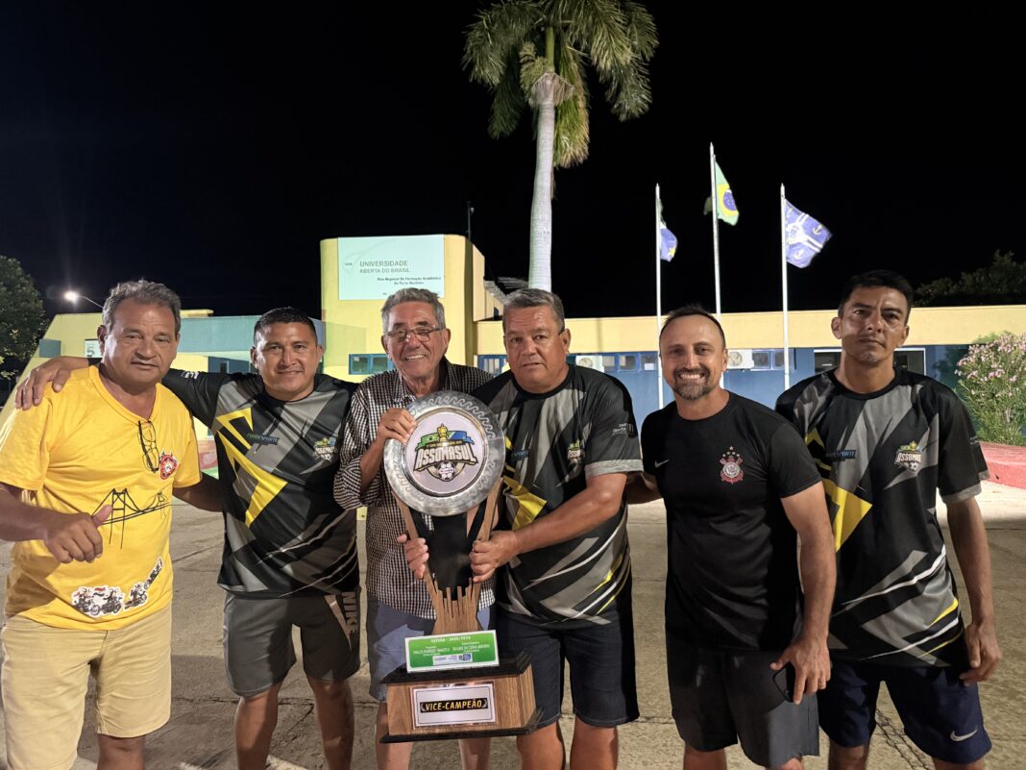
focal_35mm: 24
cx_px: 513
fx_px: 711
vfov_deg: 56.8
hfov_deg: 71.6
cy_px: 385
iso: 1000
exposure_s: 1/30
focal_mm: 6.76
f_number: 1.78
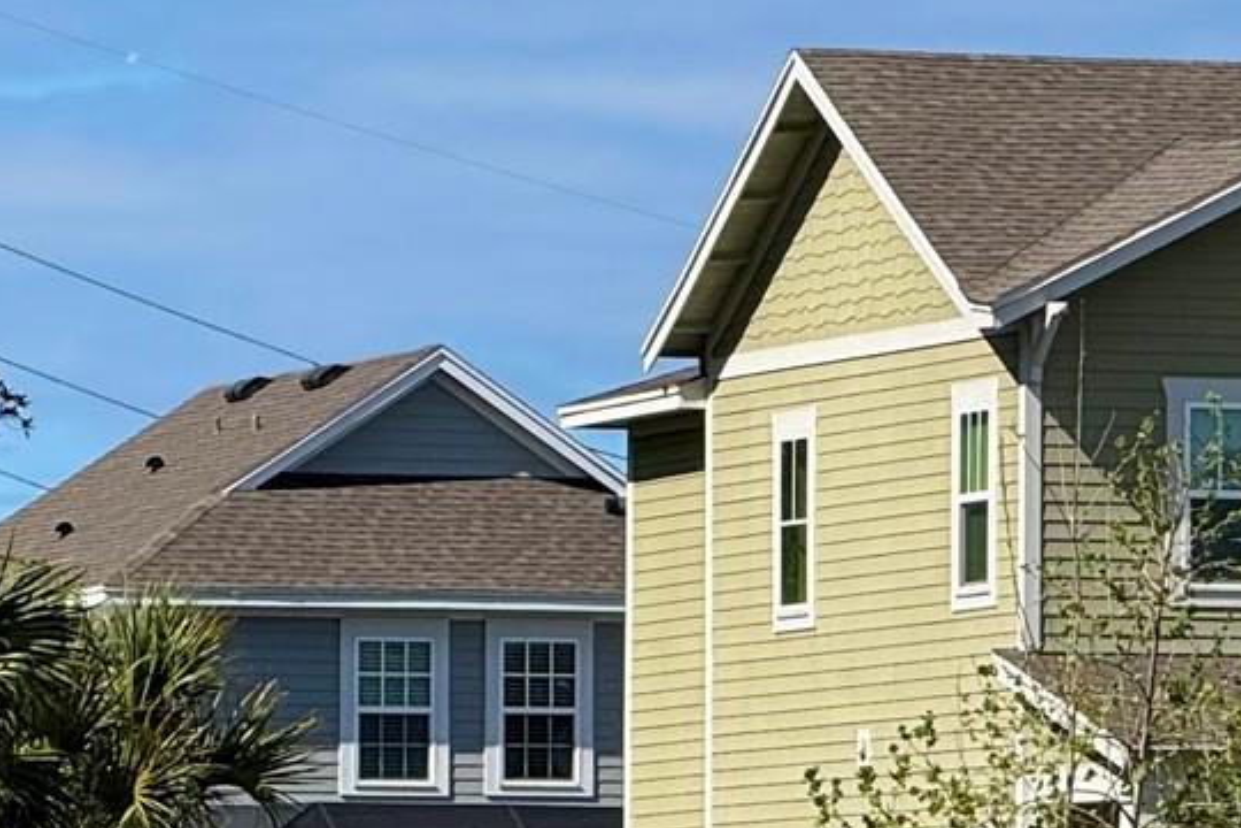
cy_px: 637
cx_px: 1411
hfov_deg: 5.5
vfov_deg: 3.7
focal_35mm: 370
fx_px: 12754
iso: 50
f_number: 2.8
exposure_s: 1/1773
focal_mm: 15.66
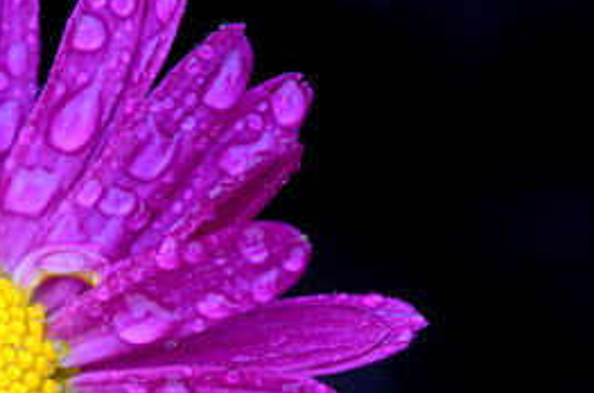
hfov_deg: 4.3
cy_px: 346
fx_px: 7893
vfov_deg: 2.9
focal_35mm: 480
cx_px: -278
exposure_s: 1/125
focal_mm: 105
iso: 280
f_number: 5.6
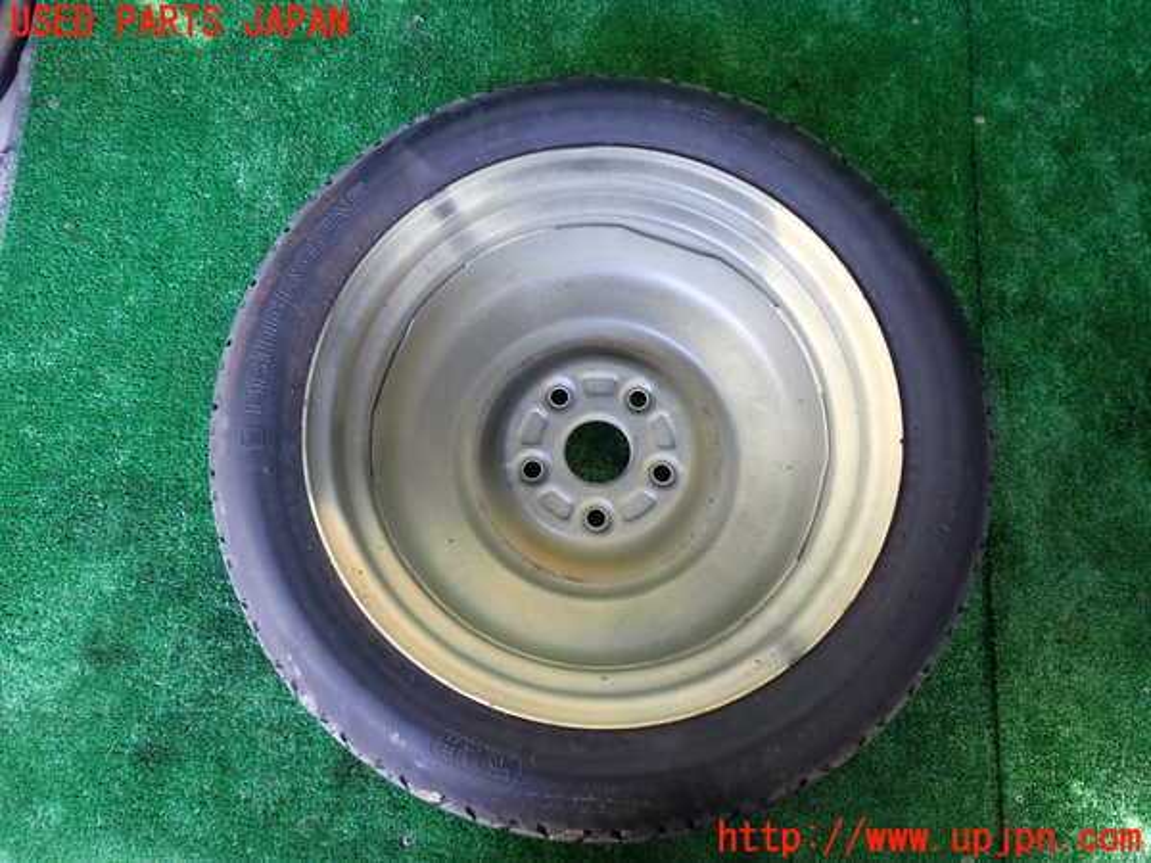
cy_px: 432
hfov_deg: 60.0
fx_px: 998
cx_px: 576
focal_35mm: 30
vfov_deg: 46.8
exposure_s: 1/40
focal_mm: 5.4
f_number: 2.3
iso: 200
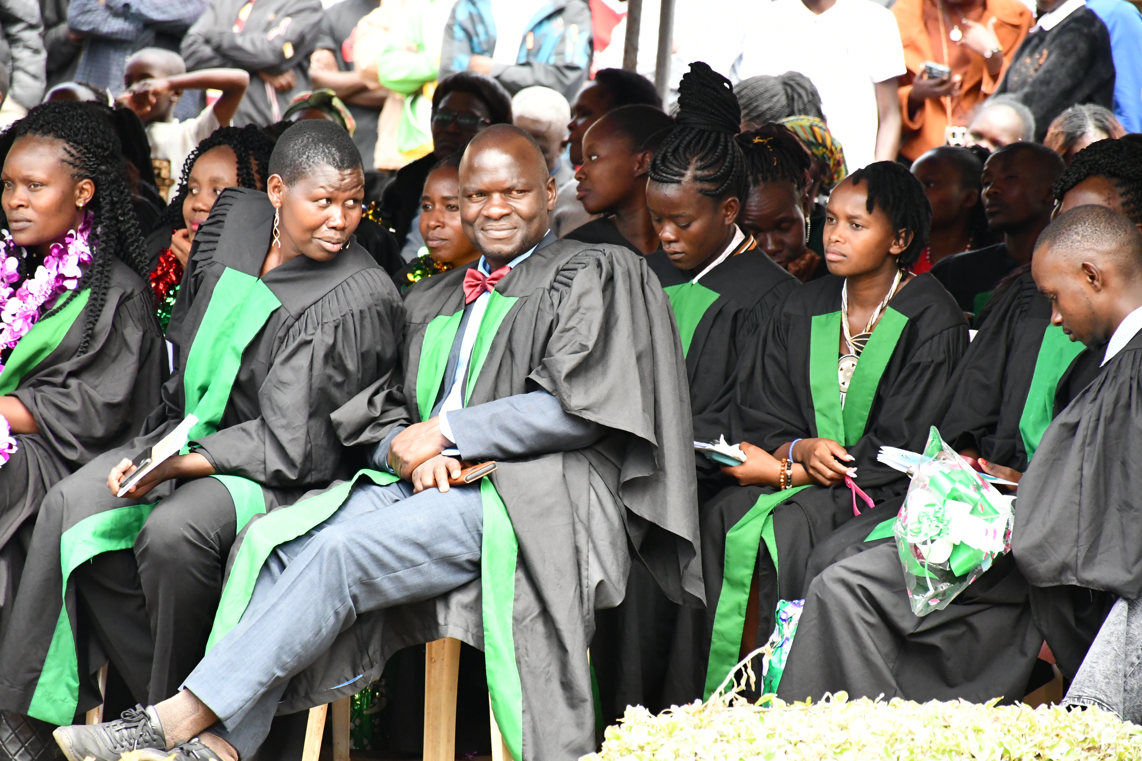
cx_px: 571
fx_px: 6661
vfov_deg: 6.5
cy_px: 380
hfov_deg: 9.8
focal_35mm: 210
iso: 4000
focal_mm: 140
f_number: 5.6
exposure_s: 1/1000
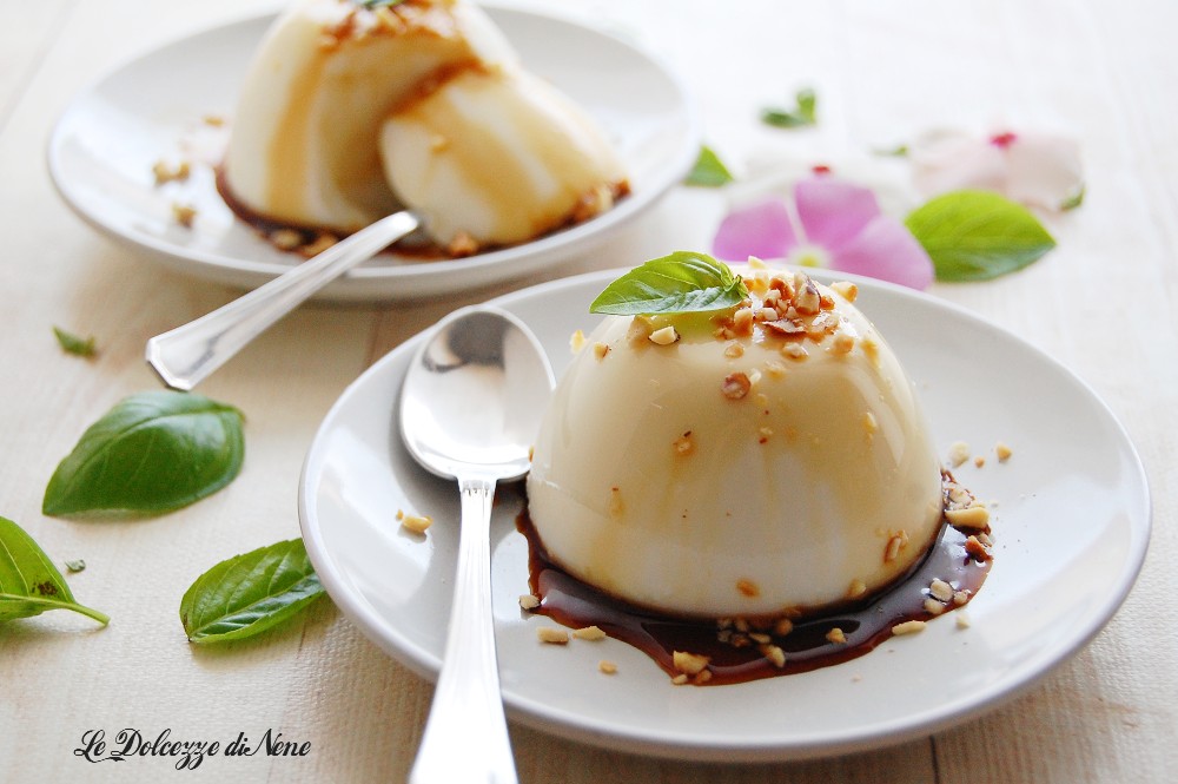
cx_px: 589
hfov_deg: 28.1
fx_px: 2354
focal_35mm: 72
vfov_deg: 18.9
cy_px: 392
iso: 720
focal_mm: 48
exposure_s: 1/60
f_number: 5.6
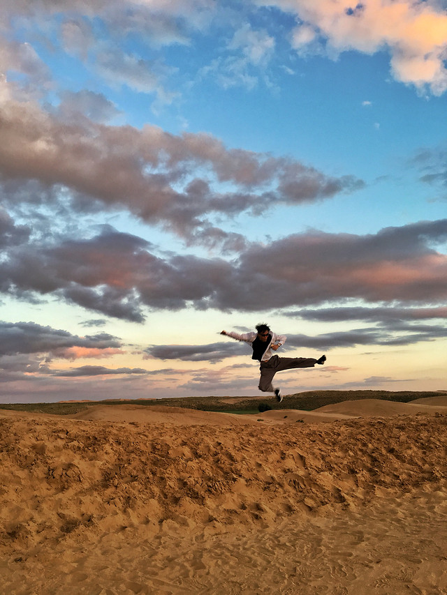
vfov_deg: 61.7
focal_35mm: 29
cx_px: 224
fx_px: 499
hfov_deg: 48.2
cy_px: 298
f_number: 2.2
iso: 40
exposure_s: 1/100
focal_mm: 4.15
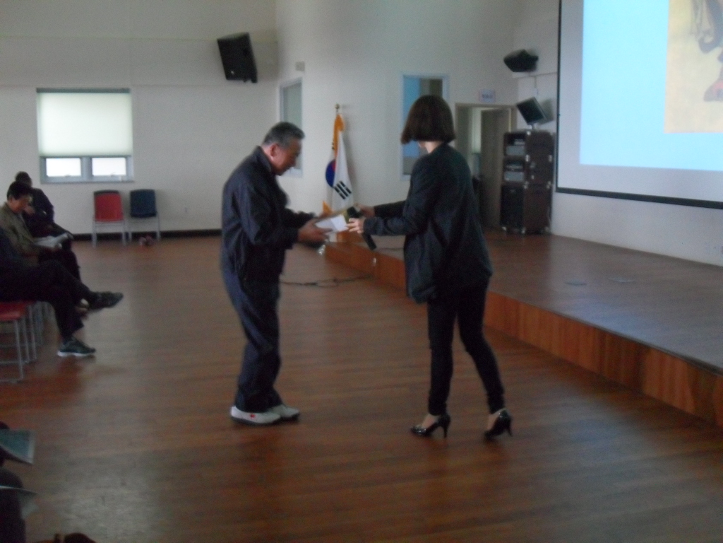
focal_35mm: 40
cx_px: 362
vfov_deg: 36.0
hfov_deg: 46.8
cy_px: 272
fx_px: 835
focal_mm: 7
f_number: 3
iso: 400
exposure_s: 1/15
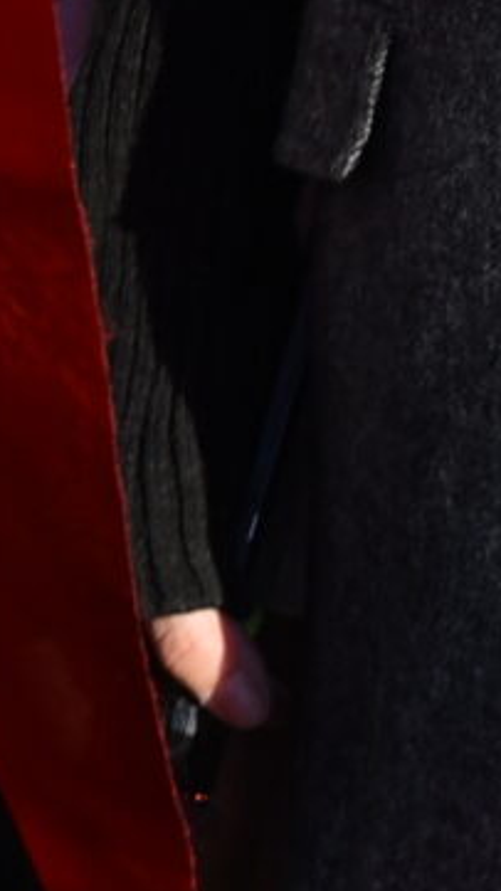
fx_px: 18402
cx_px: 3132
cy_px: 1149
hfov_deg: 1.5
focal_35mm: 779
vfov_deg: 2.8
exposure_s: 1/1000
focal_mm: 105
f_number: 4
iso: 200
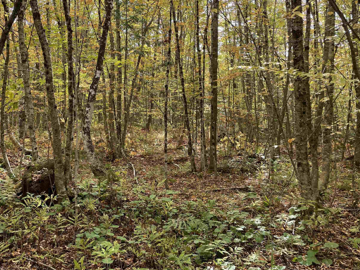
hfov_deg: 55.1
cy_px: 105
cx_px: 151
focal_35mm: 33
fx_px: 343
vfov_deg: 42.7
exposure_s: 1/381
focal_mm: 4.2
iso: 32
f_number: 1.6
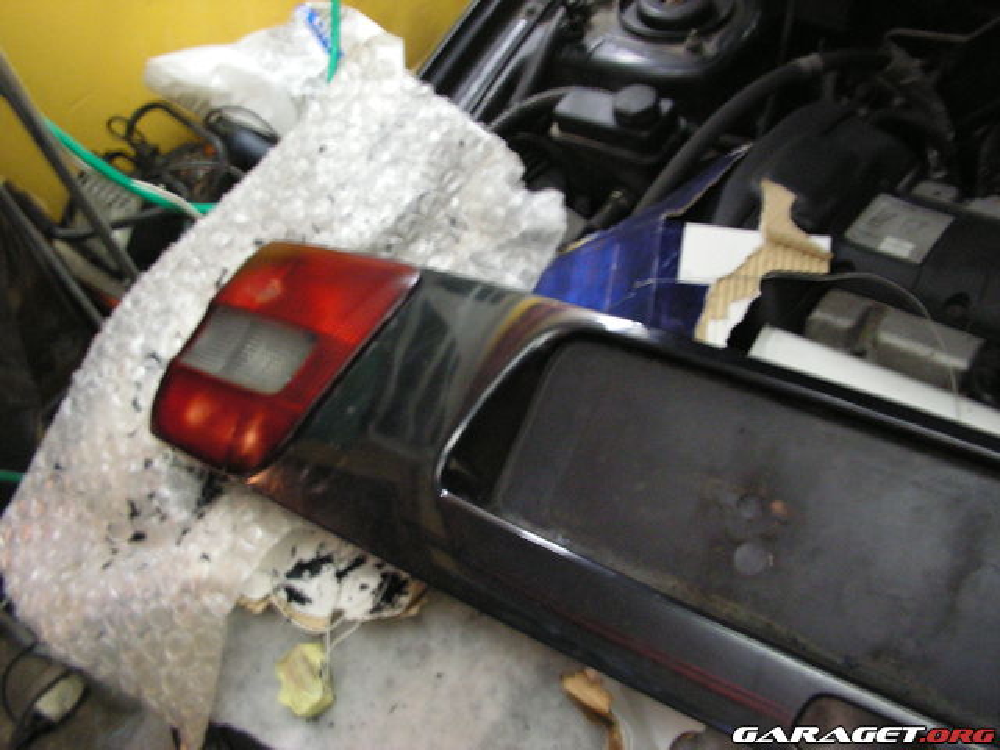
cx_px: 500
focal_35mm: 36
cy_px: 375
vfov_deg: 39.7
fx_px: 1040
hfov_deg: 51.4
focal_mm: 6
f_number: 3.2
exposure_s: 1/2.5
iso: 160
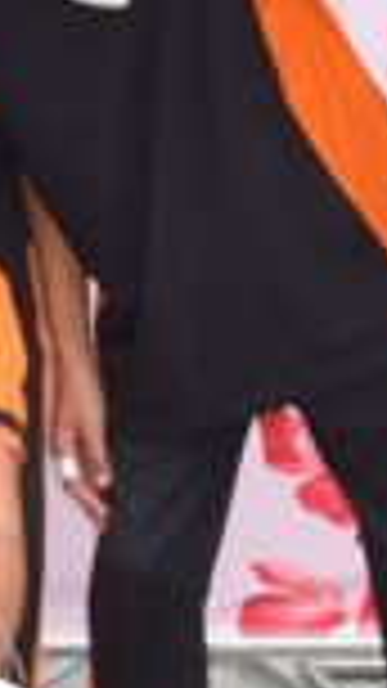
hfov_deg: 8.0
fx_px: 2501
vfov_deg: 14.8
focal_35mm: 137
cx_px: -608
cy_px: -259
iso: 100
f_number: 6.3
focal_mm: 18
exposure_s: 1/160
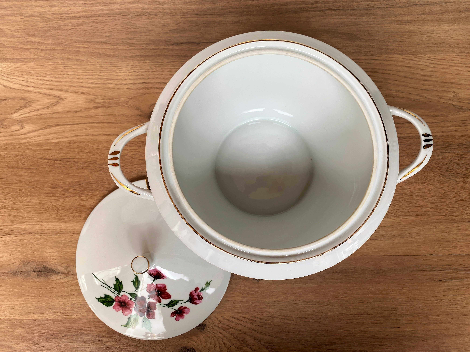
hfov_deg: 67.3
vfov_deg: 53.1
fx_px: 353
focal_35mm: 26
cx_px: 235
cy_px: 176
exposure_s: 1/122
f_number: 1.8
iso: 40
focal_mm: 4.25
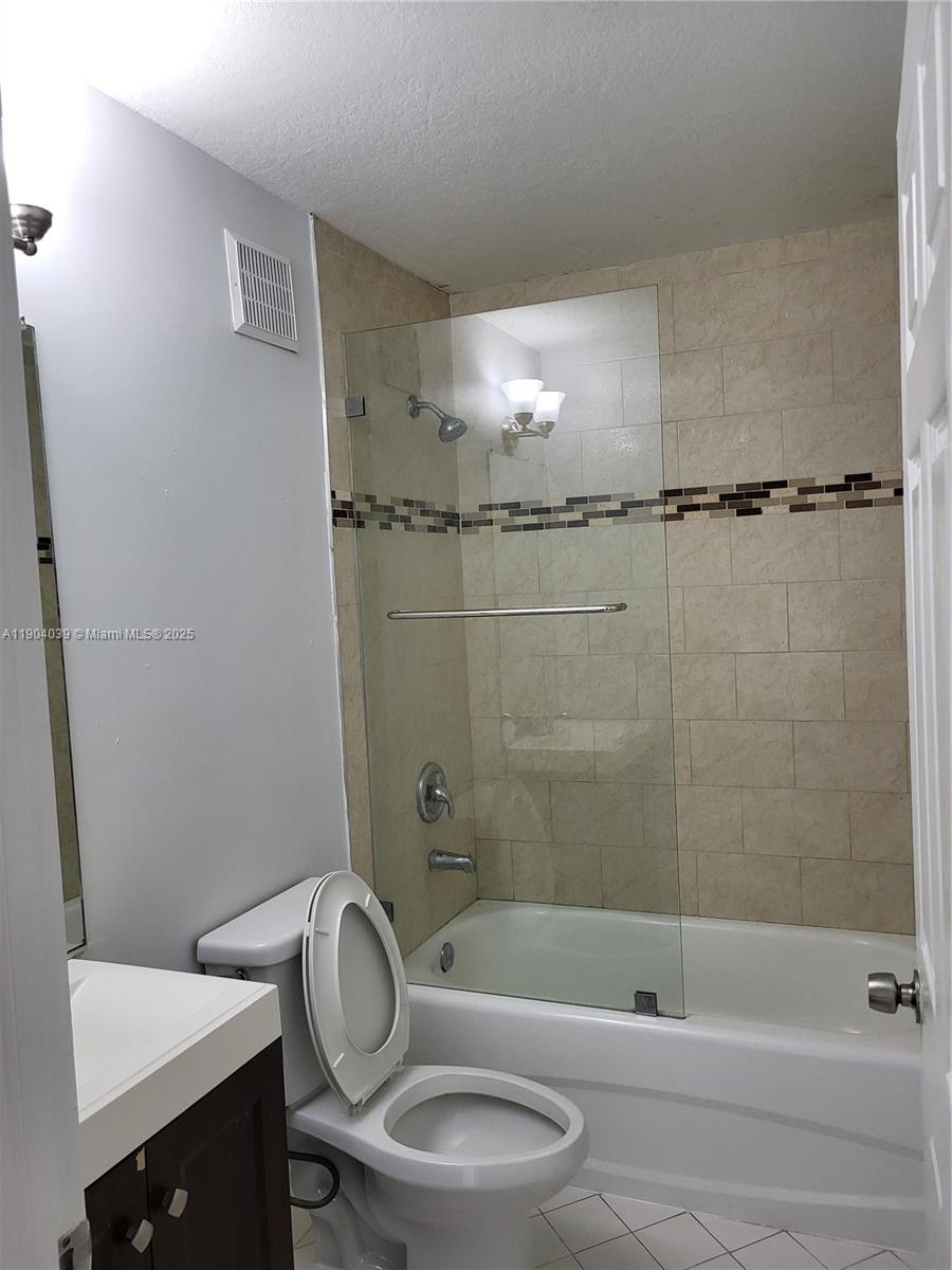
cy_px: 635
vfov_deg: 67.3
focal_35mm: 26
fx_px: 953
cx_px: 476
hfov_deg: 53.1
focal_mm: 5.4
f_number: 1.8
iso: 200
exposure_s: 1/120
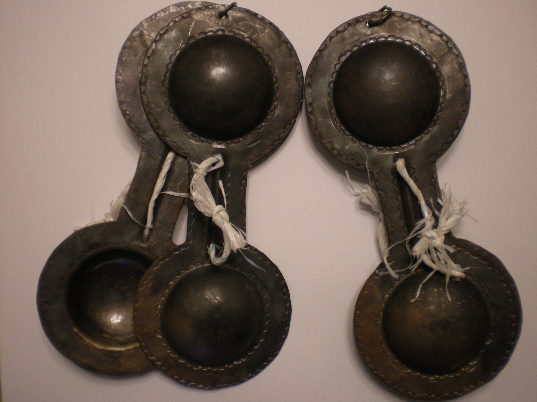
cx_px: 268
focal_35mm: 38
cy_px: 201
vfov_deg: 37.7
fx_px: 589
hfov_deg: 49.0
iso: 200
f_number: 3.1
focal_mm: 6.3
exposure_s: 1/30
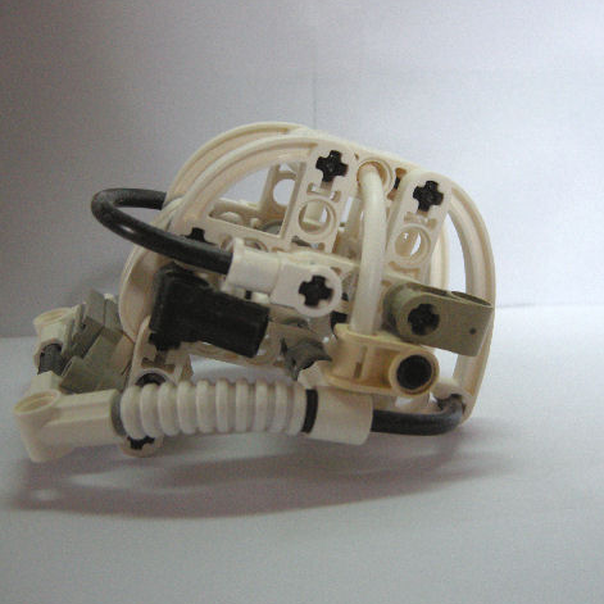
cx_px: 349
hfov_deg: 39.9
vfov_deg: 40.0
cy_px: 304
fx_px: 829
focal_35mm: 42
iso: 354
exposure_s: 1/62.4
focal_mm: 7.5
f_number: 2.7
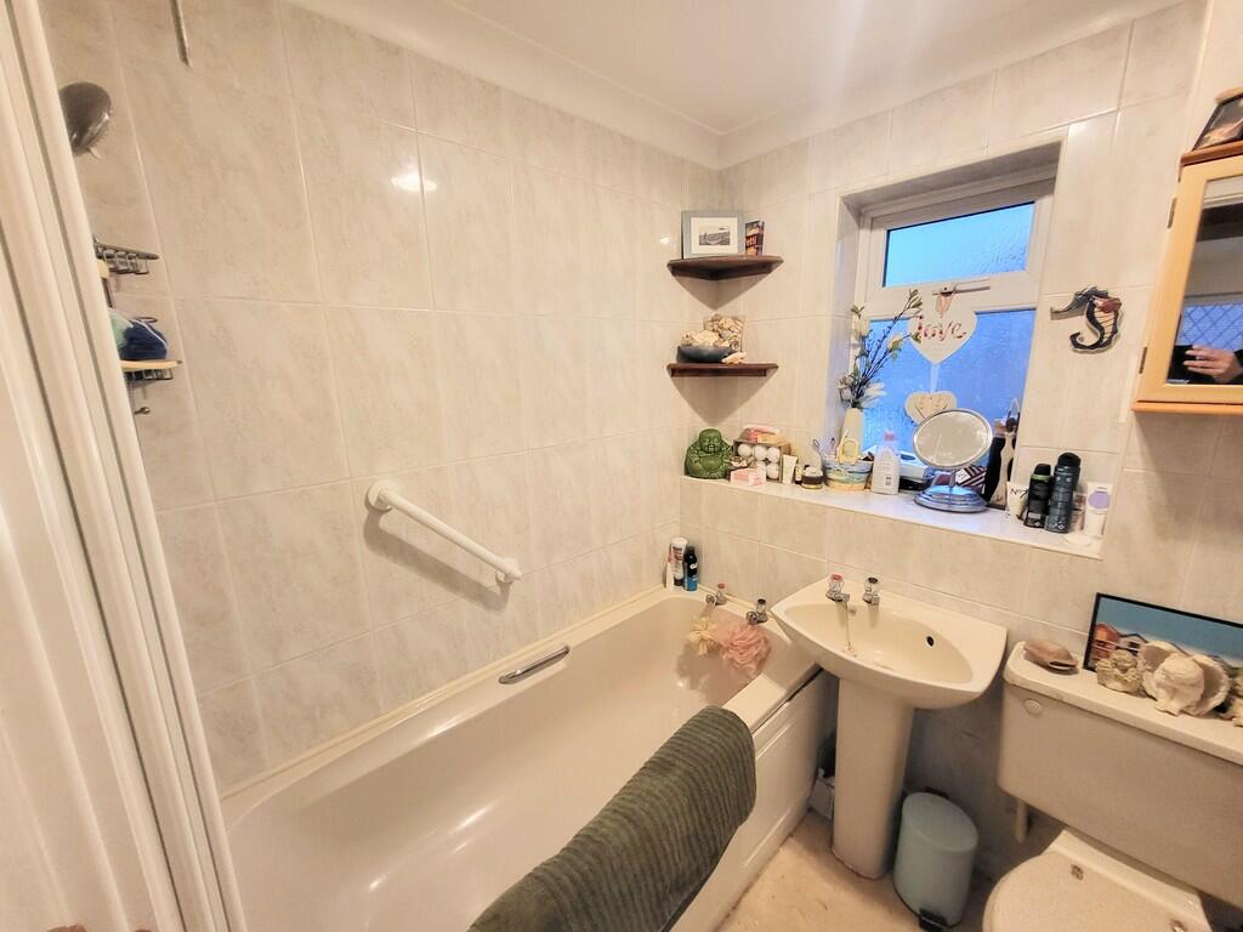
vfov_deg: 89.9
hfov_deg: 106.2
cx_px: 622
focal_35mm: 13
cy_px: 466
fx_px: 467
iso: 400
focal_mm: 1.74
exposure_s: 1/50
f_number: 2.2
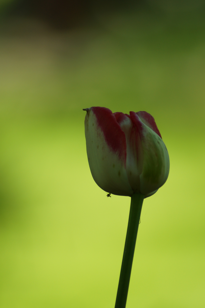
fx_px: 3848
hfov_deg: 3.1
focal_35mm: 450
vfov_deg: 4.6
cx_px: 102
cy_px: 154
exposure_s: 1/500
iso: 320
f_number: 5.6
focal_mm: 300
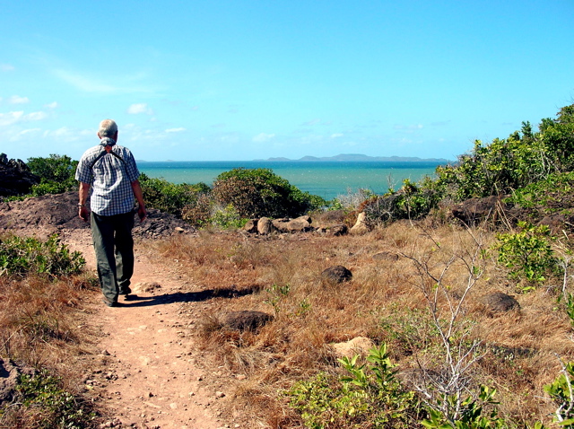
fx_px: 596
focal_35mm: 36
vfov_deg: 39.6
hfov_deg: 51.4
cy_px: 214
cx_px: 287
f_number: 3.7
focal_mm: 6
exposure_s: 1/512
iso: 50
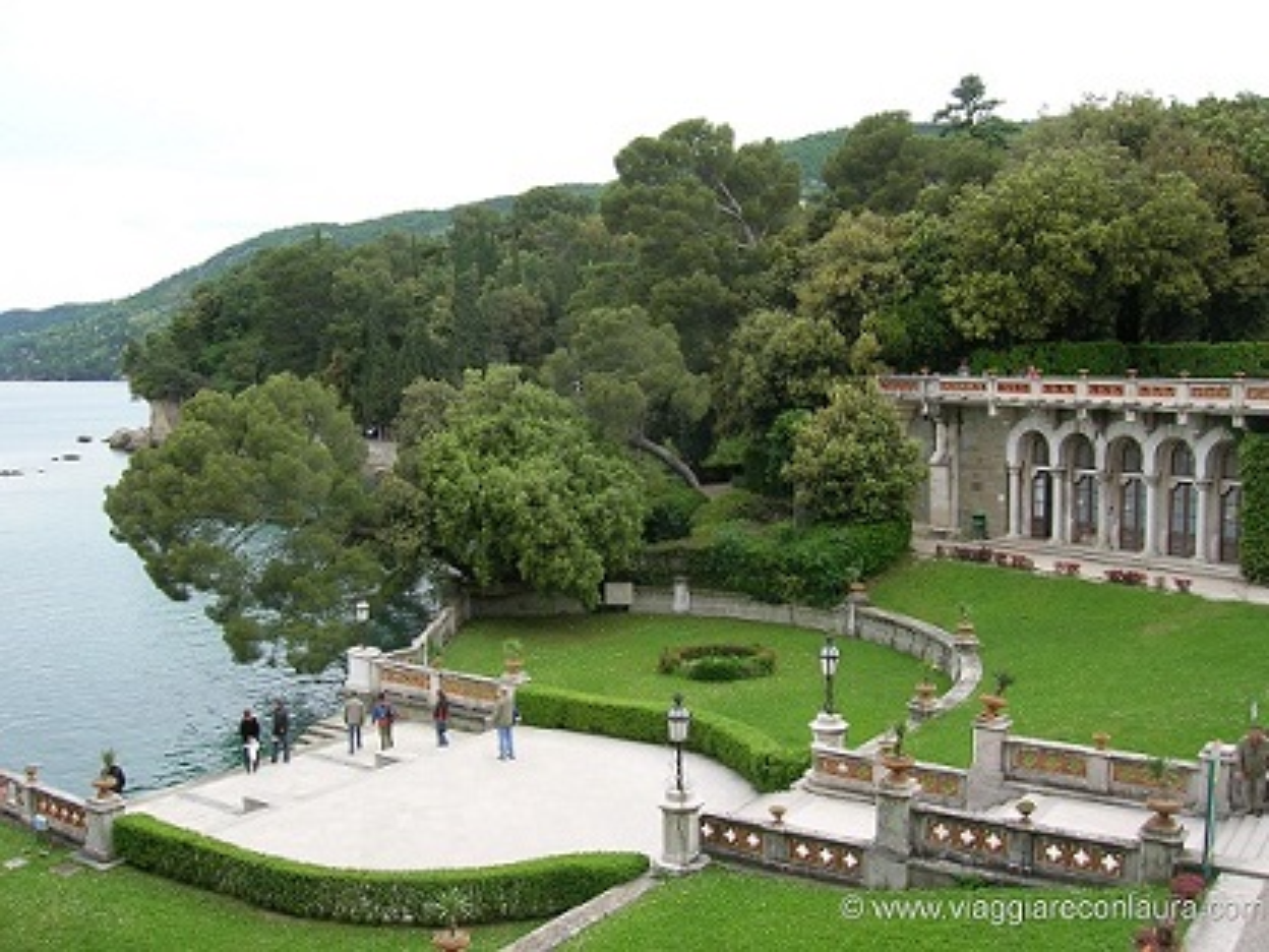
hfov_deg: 54.0
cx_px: 634
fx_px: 1246
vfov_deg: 41.8
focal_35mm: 34
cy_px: 476
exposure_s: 1/30.4
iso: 50
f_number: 4.9
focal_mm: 5.7
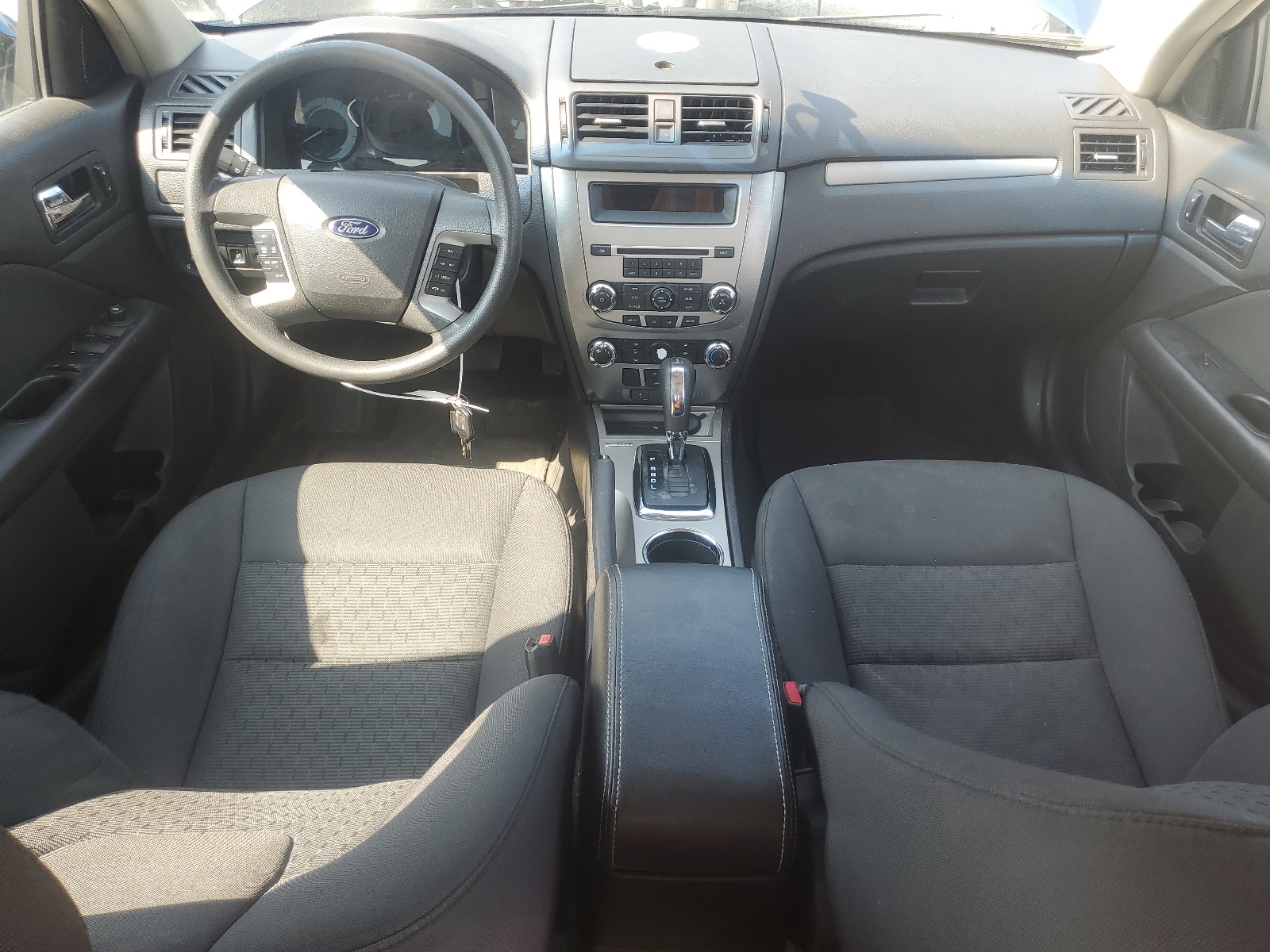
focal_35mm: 26
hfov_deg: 67.3
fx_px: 954
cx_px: 635
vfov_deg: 53.1
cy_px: 476
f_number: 1.5
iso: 50
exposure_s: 1/200
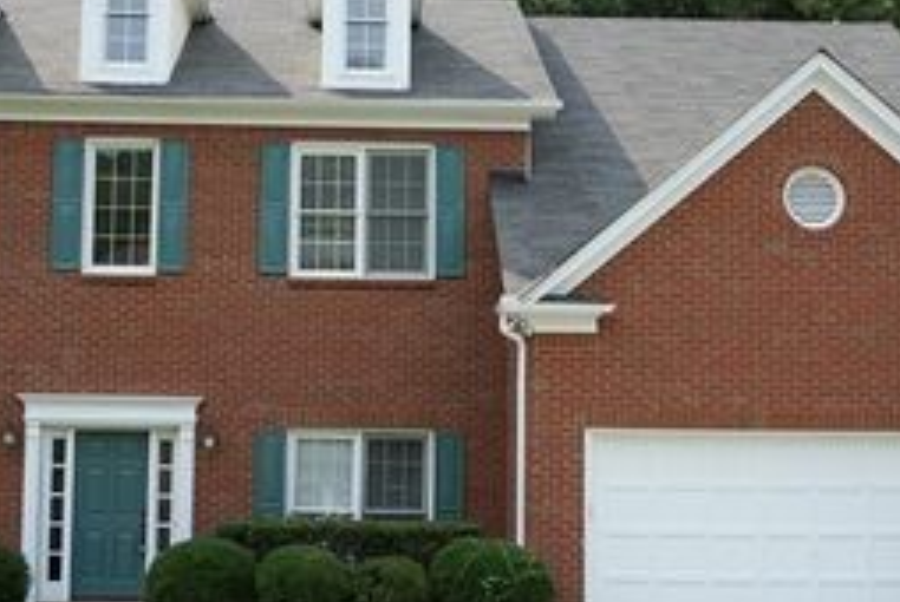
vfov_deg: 24.6
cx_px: 400
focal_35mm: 55
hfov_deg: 36.2
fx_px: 1377
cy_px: 359
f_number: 5.6
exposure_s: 1/250
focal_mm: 28
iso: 100
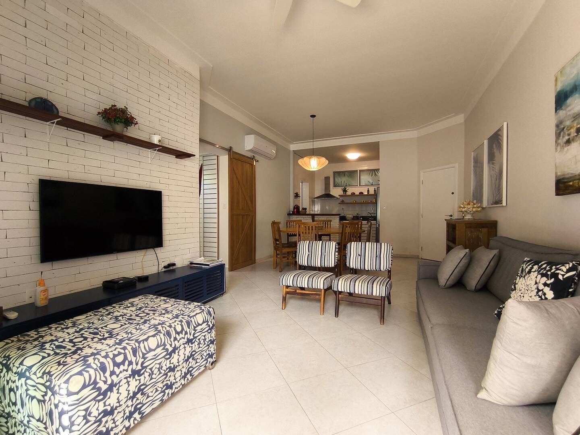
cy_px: 218
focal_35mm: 16
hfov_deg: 94.5
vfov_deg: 78.1
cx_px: 290
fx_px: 268
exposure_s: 1/40
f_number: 2.2
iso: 160
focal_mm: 1.65
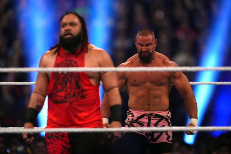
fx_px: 2566
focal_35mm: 400
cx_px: 116
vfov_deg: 3.4
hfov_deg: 5.2
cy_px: 77
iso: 5000
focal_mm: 400
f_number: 3.2
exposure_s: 1/1000
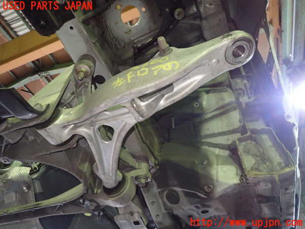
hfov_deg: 69.4
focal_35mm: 25
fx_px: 220
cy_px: 114
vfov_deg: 54.9
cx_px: 152
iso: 800
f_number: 2
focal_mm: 4.5
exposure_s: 1/30
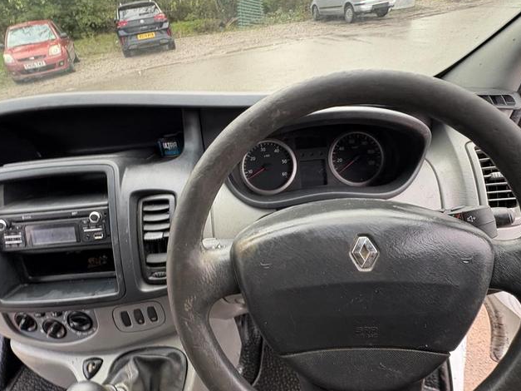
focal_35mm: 20
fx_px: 301
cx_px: 260
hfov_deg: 81.8
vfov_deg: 65.9
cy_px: 205
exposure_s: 1/63
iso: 200
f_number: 2.2
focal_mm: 2.22
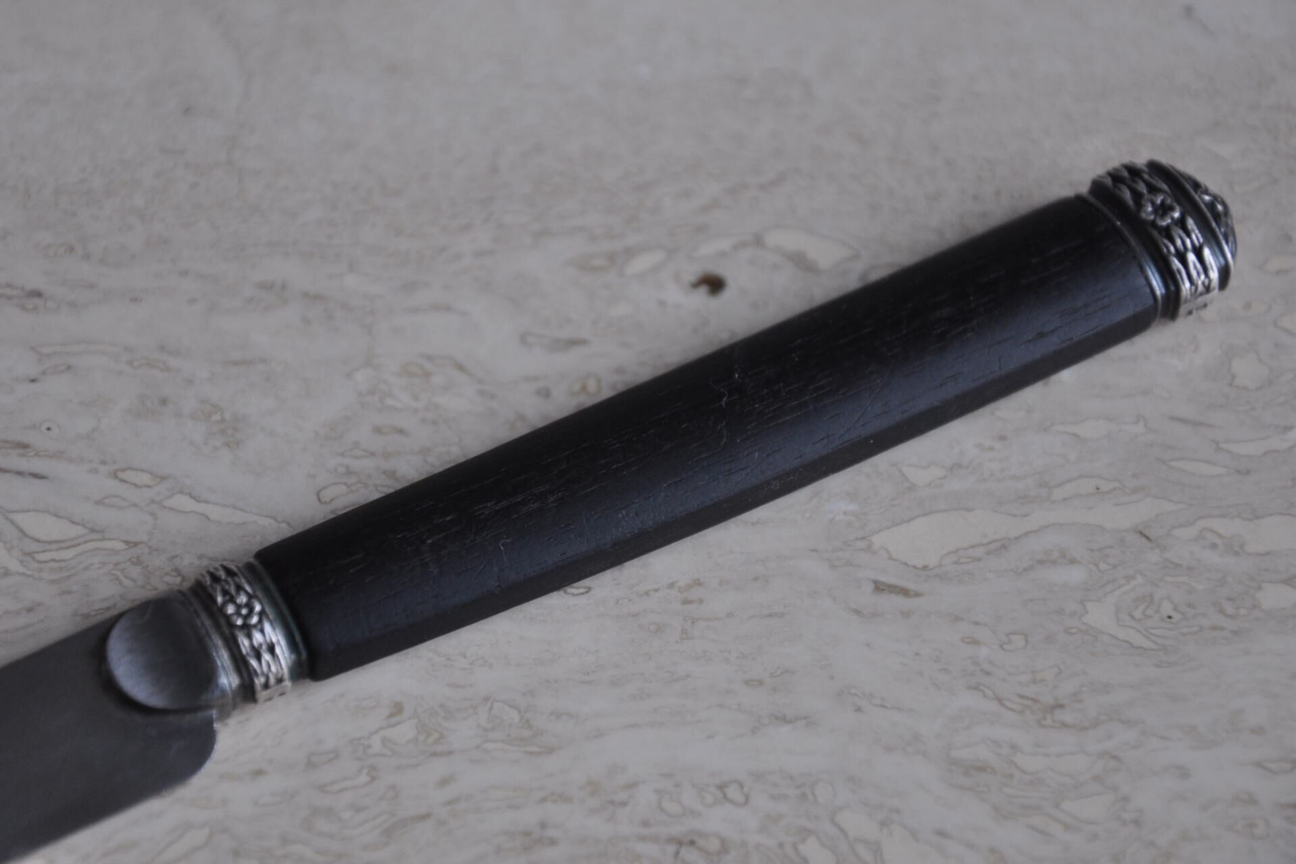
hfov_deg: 13.0
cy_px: 432
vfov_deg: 8.7
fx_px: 5670
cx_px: 648
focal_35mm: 158
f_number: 5.6
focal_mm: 105
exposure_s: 1/30
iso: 640
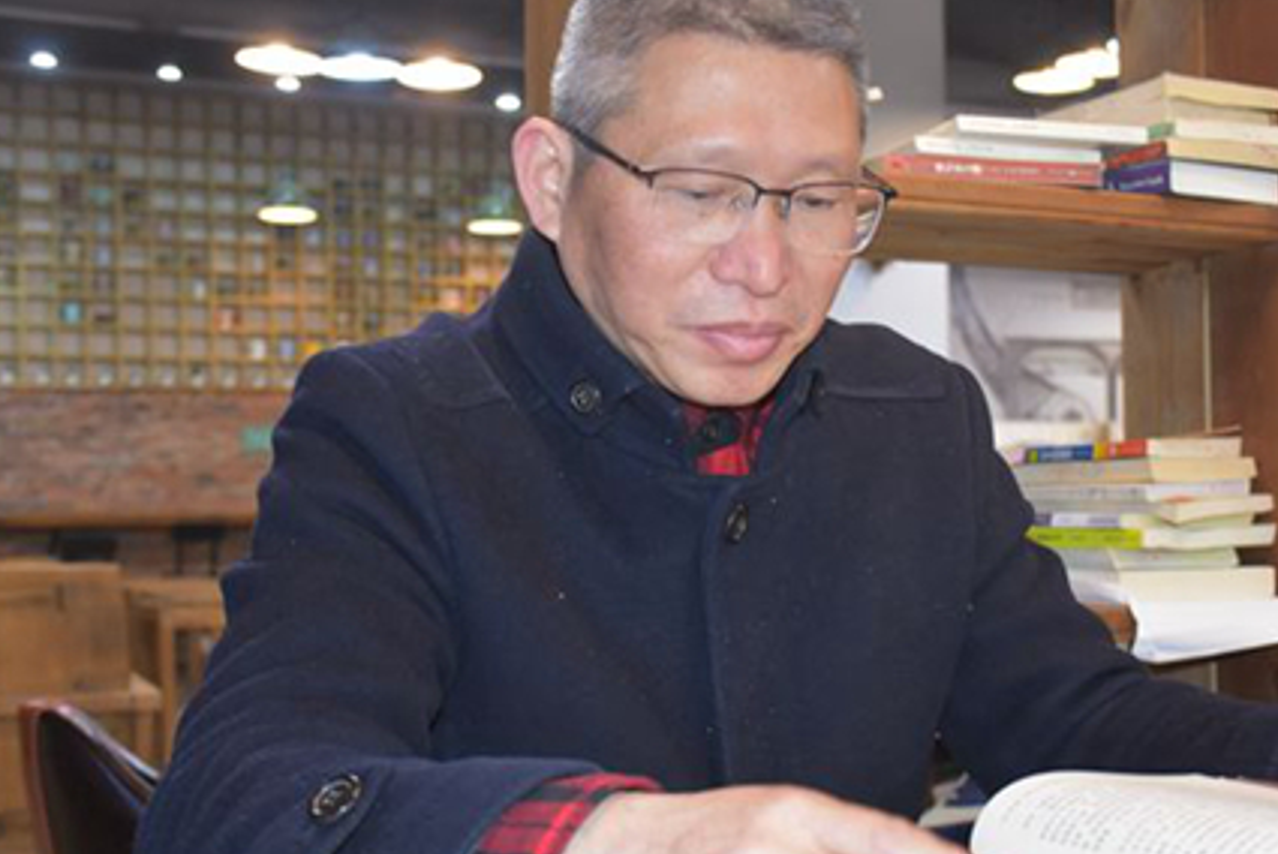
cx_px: 785
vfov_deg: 24.6
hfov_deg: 36.1
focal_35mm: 55
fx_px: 1954
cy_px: 502
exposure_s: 1/60
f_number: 3.8
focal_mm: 26
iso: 1800
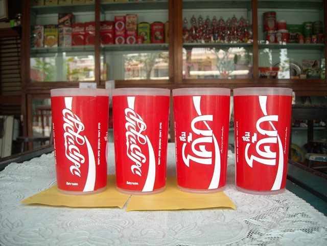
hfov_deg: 52.6
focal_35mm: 35
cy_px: 123
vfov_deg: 40.7
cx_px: 164
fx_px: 331
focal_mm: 5.7
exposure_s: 1/71
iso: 64
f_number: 2.8
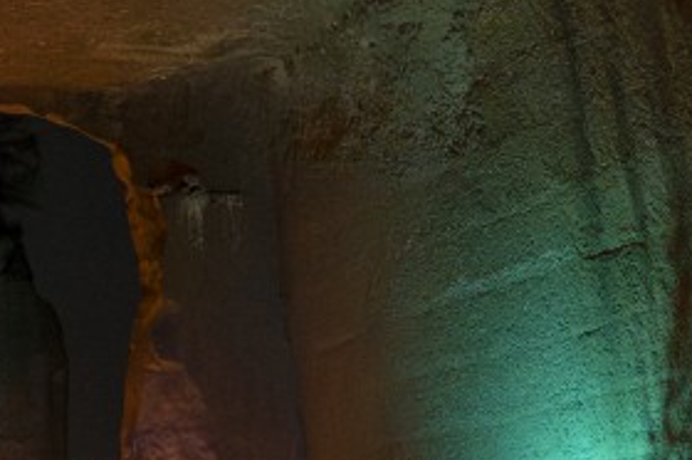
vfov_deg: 9.8
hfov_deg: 13.3
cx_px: -559
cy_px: 171
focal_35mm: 139
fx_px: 2669
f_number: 2
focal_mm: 24
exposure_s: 1/160
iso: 5000
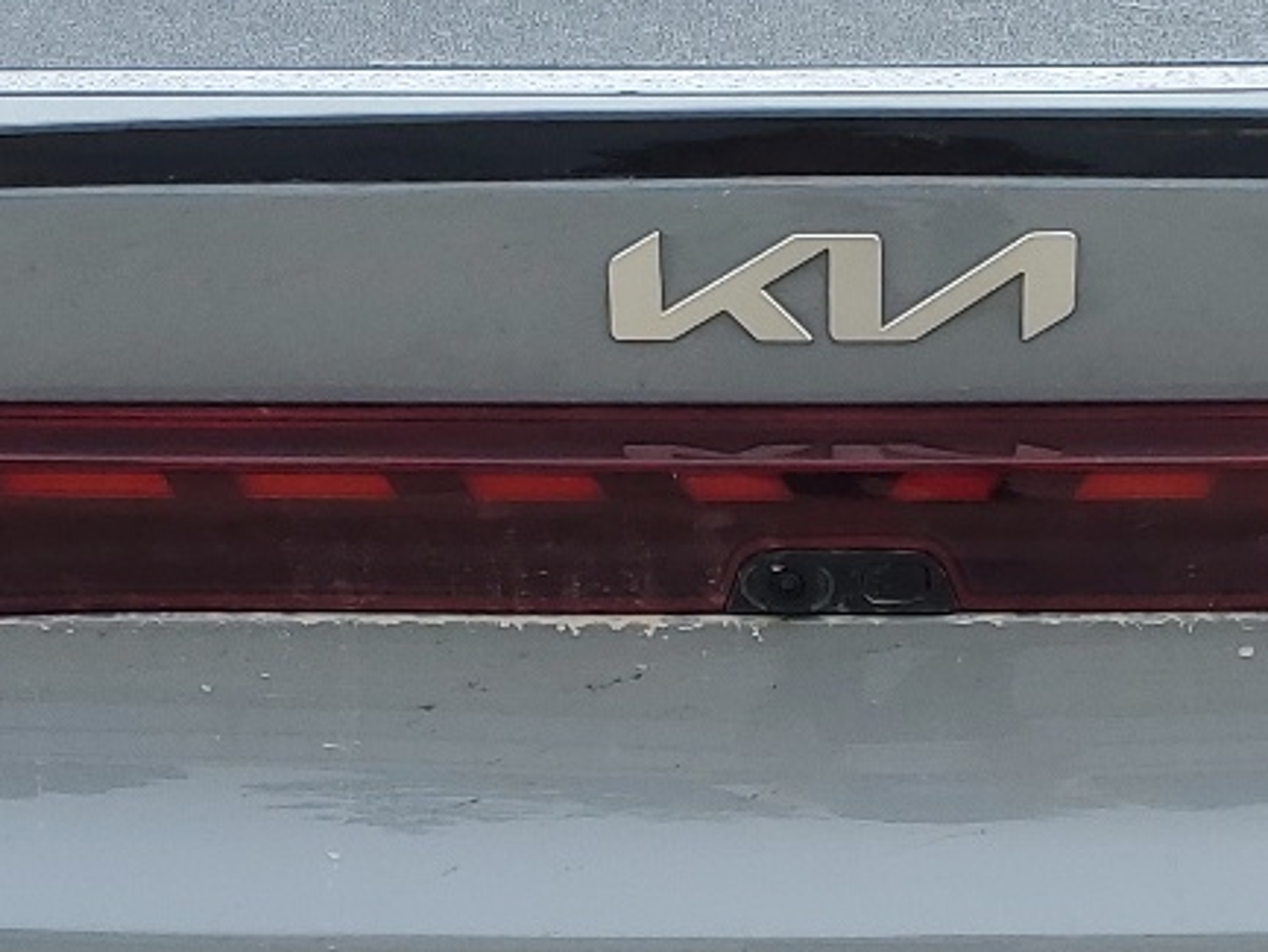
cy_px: 826
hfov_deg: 20.3
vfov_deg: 15.3
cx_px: 879
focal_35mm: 96
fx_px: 3517
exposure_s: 1/526
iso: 50
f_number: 1.5
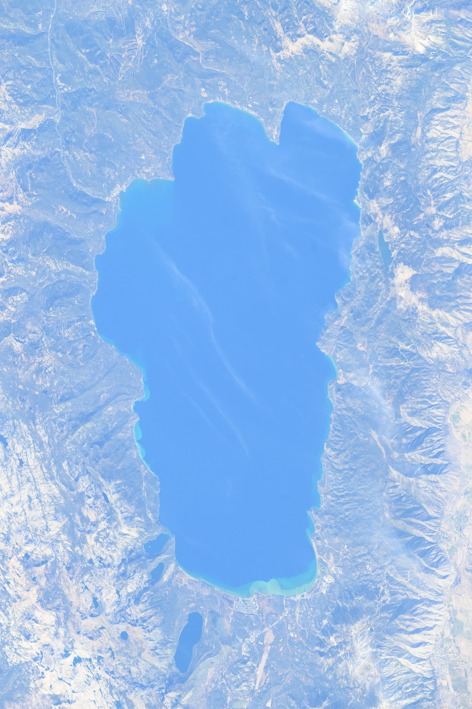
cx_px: 236
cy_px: 354
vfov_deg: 5.2
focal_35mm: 400
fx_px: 7866
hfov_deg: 3.4
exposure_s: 1/500
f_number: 8
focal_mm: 400
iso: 500
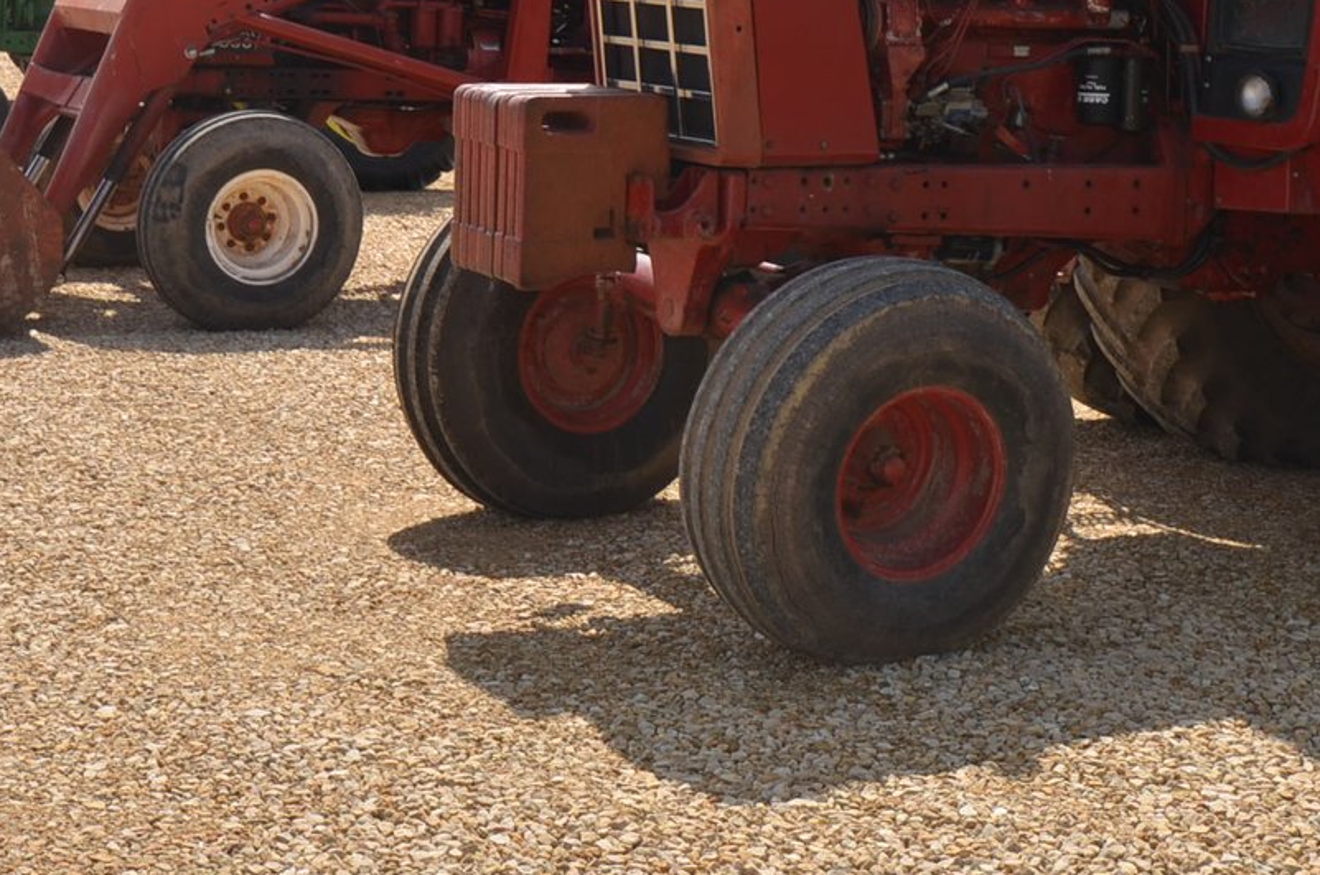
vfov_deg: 17.3
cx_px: 770
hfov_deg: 26.3
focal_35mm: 77
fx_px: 2818
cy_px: 49
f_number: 9
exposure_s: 1/200
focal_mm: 24
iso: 100
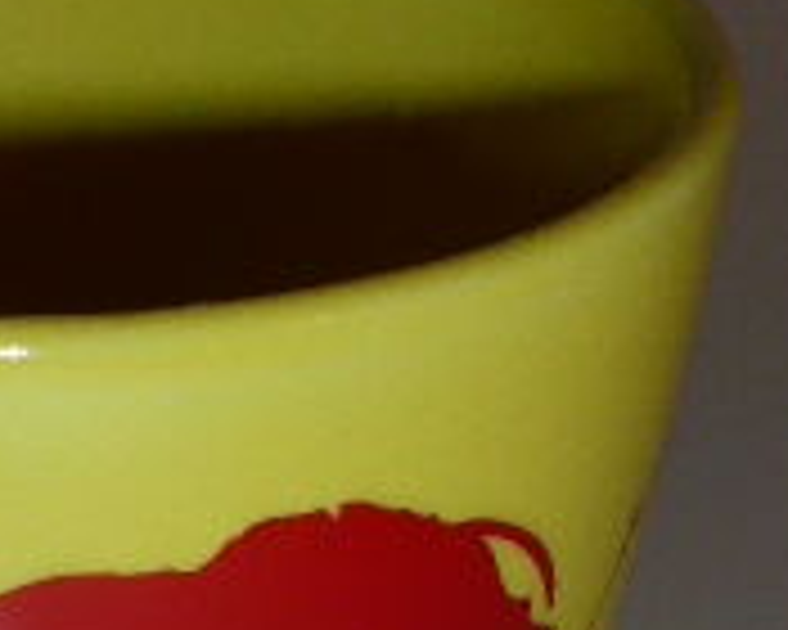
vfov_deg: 8.1
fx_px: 4408
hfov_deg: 10.1
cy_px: 729
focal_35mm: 189
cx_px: -81
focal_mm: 9
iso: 250
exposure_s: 1/60
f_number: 4.4
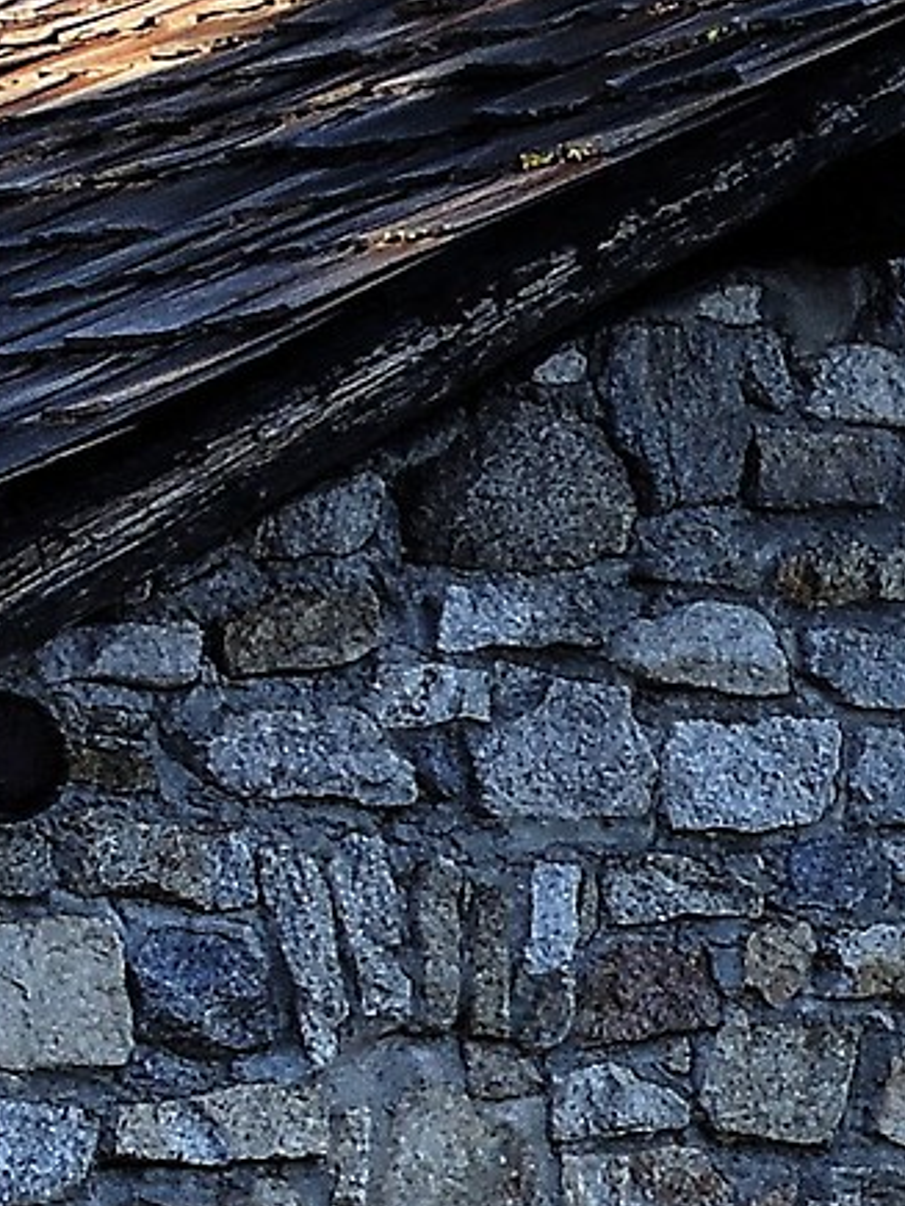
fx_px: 5368
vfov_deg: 12.7
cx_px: 2101
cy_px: 1023
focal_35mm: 154
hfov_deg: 8.8
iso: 80
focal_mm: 6
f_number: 7.1
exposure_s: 1/100
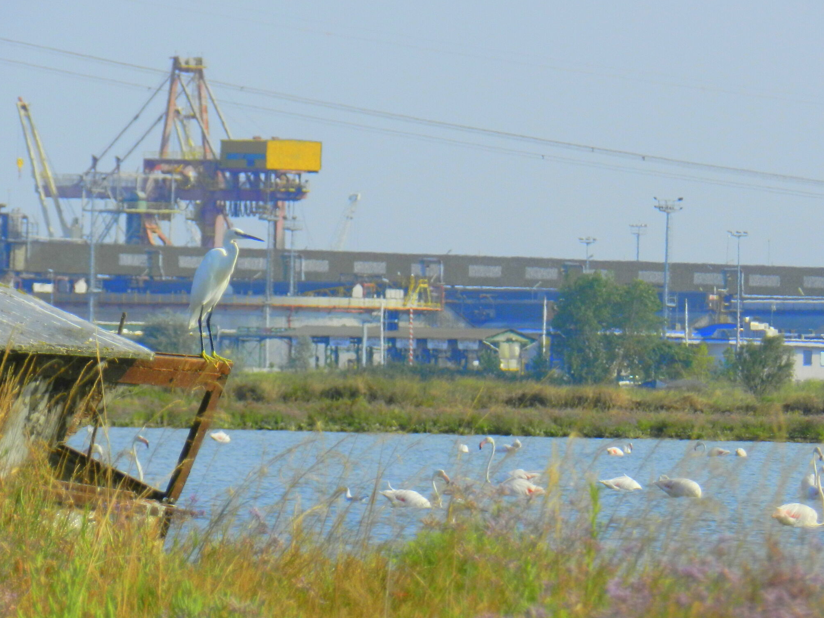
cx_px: 383
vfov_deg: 2.9
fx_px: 12333
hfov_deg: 3.8
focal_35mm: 518
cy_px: 349
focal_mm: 77.3
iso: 160
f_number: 5.6
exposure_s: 1/1000
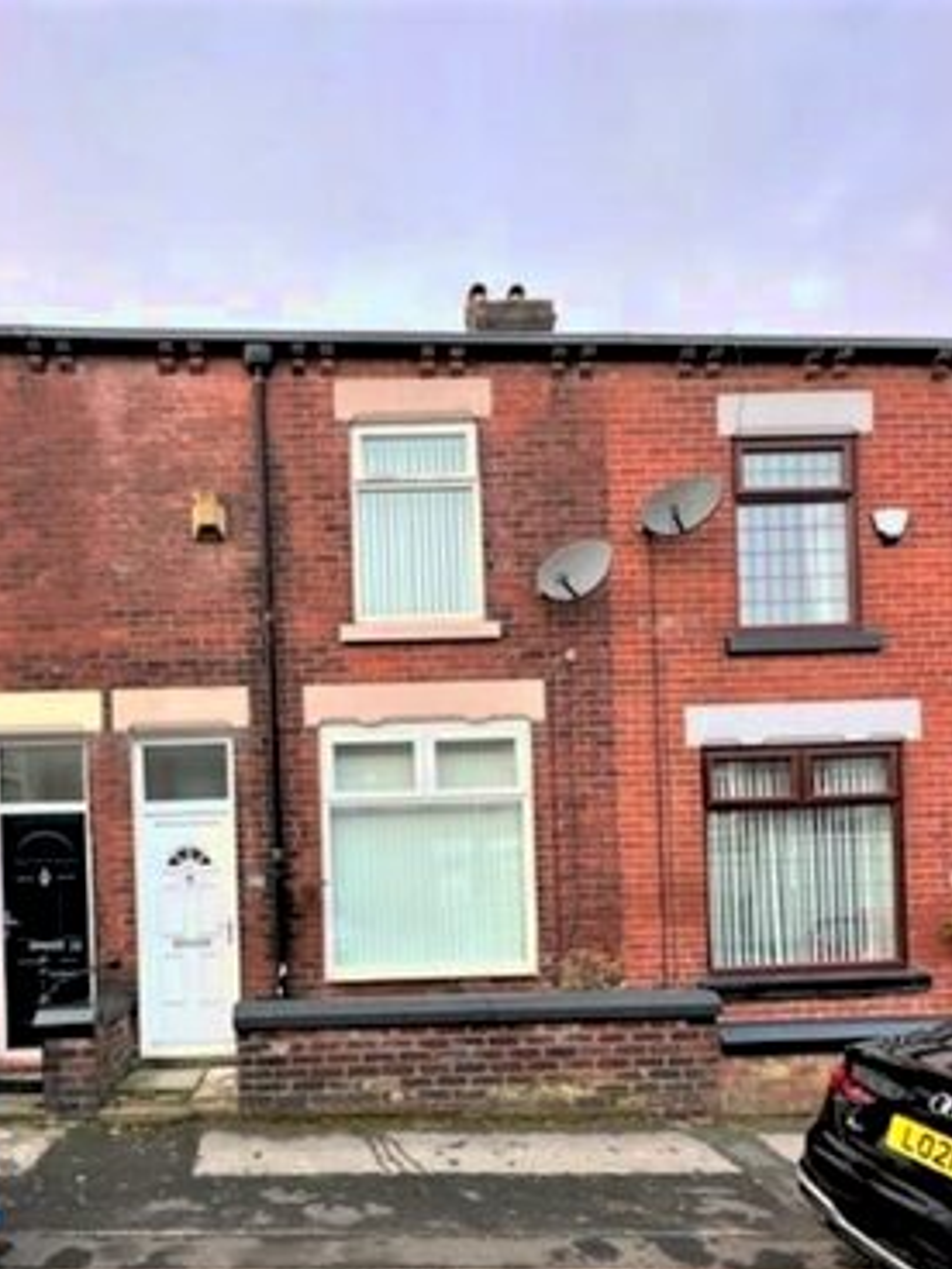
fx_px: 733
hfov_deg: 64.1
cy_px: 902
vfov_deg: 77.5
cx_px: 310
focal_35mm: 20
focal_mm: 2.22
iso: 40
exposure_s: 1/184
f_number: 2.2
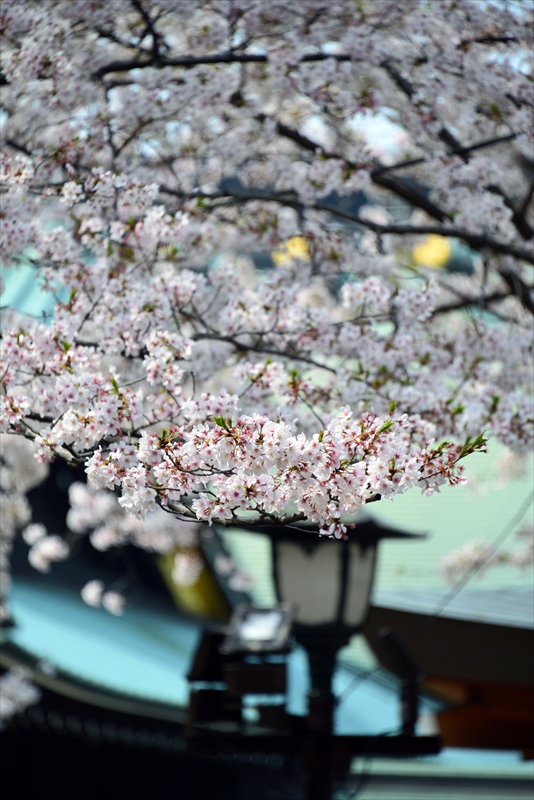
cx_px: 267
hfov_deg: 4.6
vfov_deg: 6.9
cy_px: 400
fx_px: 6669
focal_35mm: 300
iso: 200
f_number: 6.3
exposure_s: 1/320
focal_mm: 300
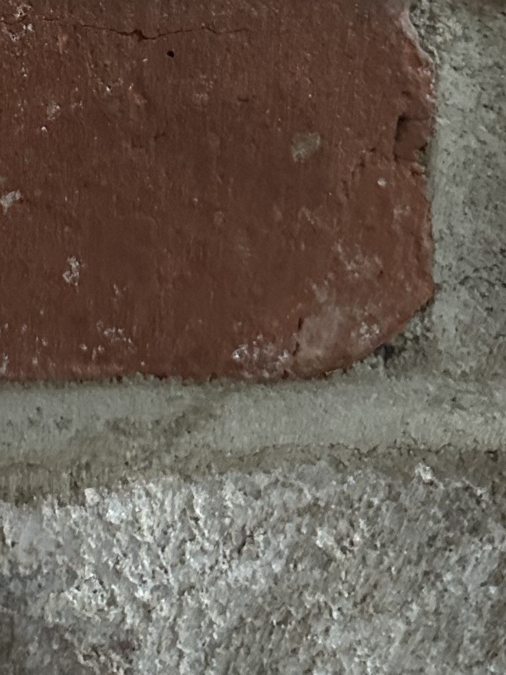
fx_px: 1403
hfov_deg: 19.2
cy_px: -278
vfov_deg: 23.0
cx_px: -106
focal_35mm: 72
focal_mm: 6.86
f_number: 1.78
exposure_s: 1/30
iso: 800
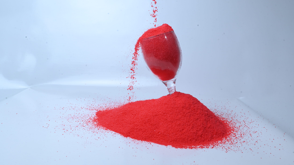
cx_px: 146
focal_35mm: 35
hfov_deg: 56.6
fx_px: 273
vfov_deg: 33.6
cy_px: 67
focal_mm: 33
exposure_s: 1/160
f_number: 14
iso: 160
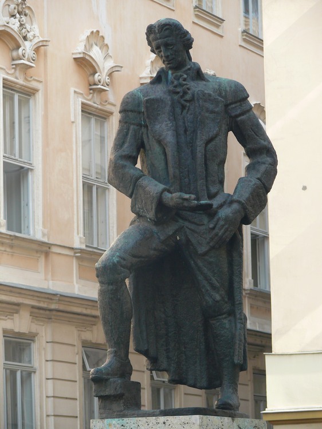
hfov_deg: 7.7
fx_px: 2408
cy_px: 214
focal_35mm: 194
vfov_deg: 10.2
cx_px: 161
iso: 160
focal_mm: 40.9
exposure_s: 1/125
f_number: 3.6
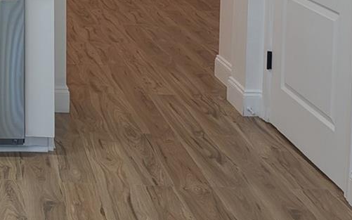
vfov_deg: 15.3
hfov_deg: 23.3
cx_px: -75
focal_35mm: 81
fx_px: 777
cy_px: -75
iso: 48
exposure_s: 1/60
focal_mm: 6.81
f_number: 1.85
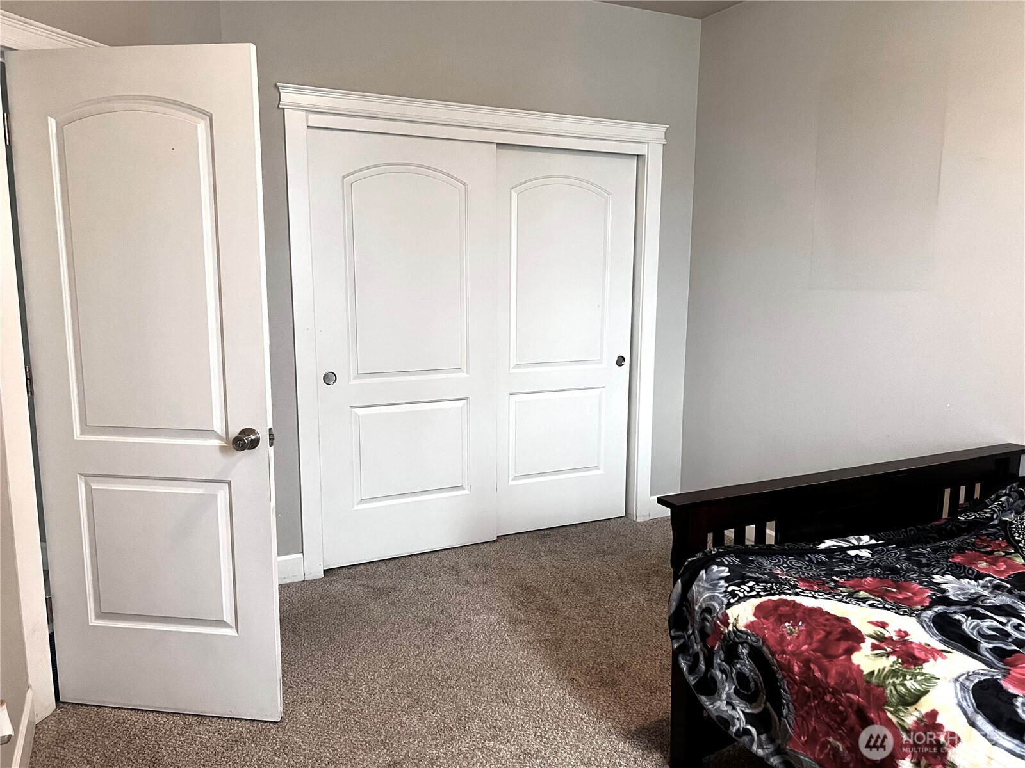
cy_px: 384
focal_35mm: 26
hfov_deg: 67.3
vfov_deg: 53.1
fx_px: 770
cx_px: 512
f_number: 1.5
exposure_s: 1/42
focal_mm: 5.7
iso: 500
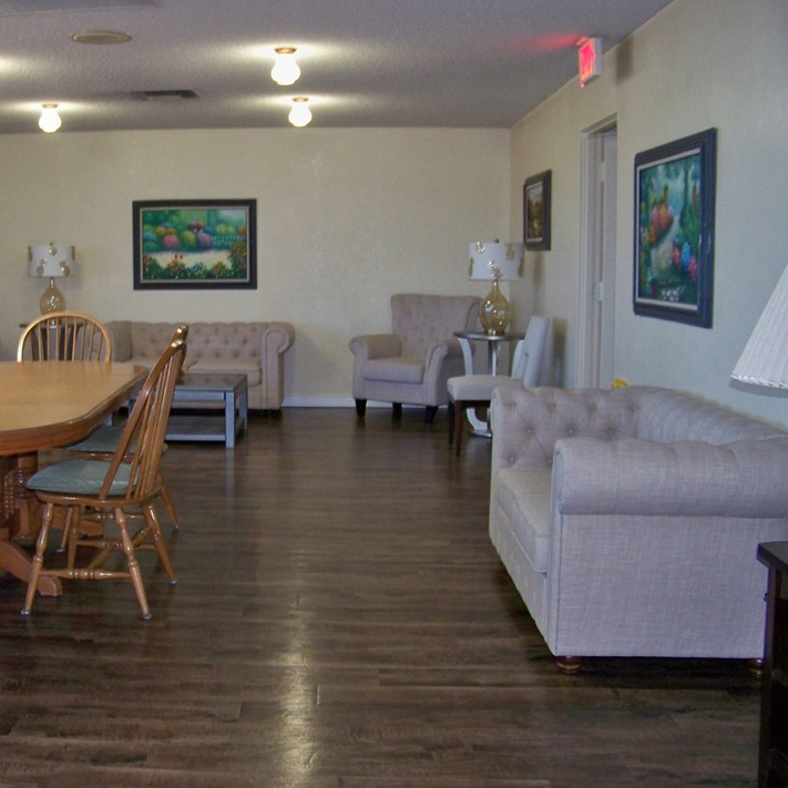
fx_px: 1082
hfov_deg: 39.2
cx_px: 222
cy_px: 398
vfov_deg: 40.0
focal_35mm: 42
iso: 200
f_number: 2.8
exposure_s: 1/30
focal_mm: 5.85
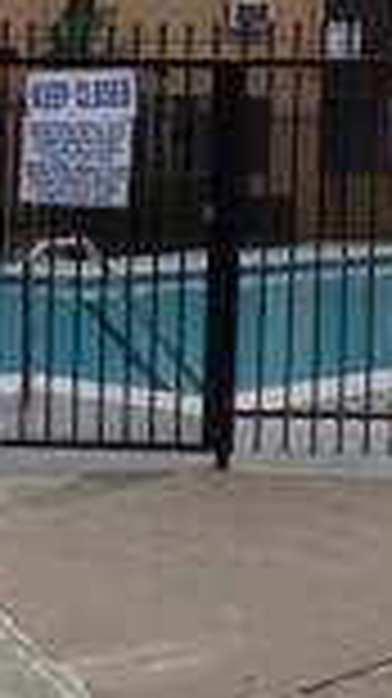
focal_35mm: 90
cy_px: 279
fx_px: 1666
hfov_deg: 12.7
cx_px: -198
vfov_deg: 23.6
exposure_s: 1/320
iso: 100
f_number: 2.8
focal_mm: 3.58
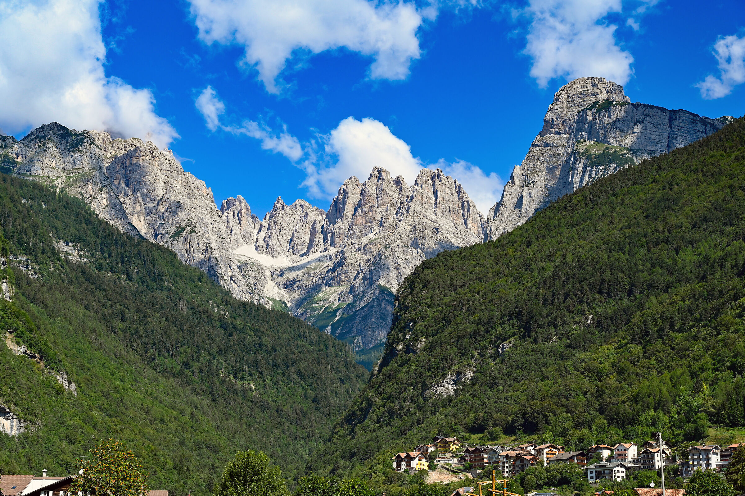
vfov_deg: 23.0
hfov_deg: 34.0
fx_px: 1220
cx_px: 372
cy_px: 248
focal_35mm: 59
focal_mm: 59
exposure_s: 1/500
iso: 125
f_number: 6.3
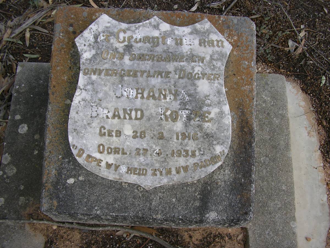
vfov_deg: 37.7
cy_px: 124
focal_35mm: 38
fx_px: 362
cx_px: 165
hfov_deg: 49.0
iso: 50
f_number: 2.9
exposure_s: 1/250
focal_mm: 5.8
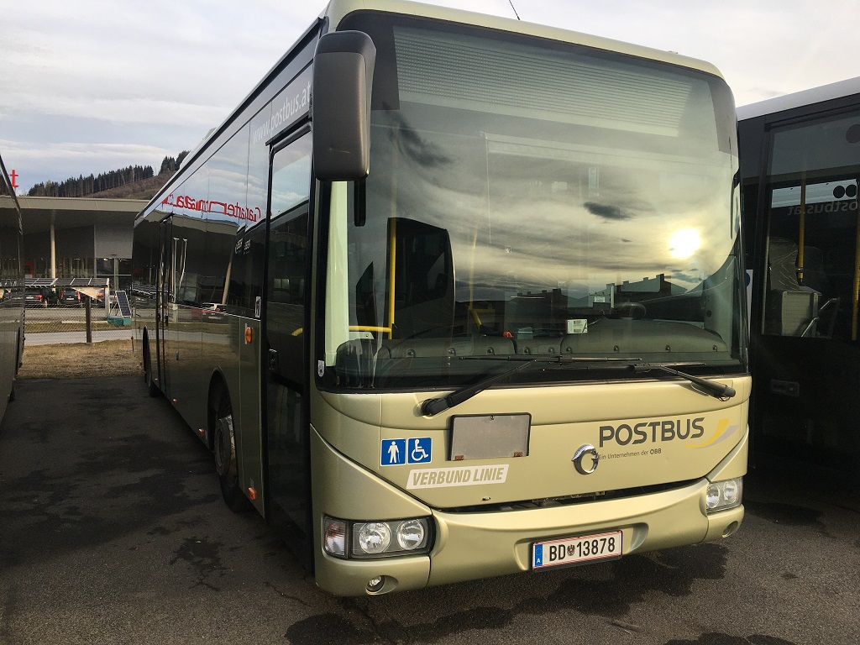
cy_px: 322
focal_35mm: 29
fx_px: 720
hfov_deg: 61.7
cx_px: 430
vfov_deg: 48.2
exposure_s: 1/484
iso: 25
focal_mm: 4.15
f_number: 2.2
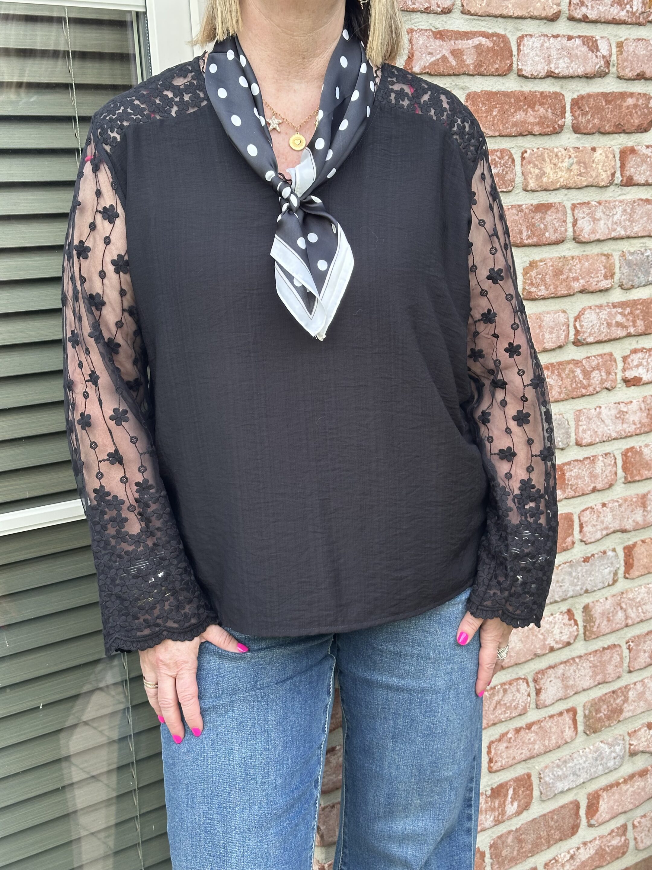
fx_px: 1205
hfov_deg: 30.3
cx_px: 326
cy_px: 435
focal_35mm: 48
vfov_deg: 39.7
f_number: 1.78
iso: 50
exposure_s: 1/227
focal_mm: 6.86
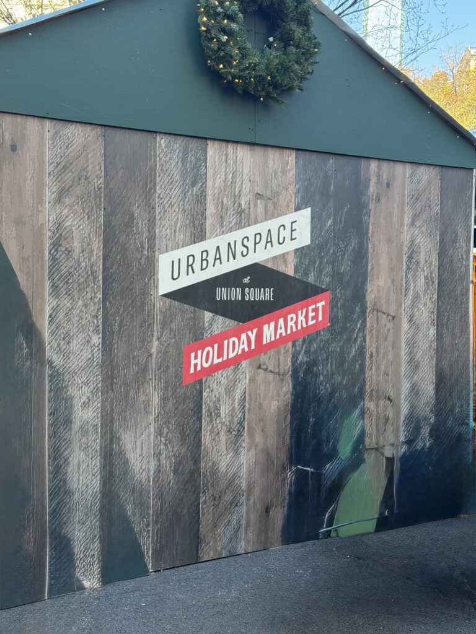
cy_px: 317
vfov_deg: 39.7
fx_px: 880
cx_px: 238
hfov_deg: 30.3
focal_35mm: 48
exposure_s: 1/177
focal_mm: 6.76
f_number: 1.78
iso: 64
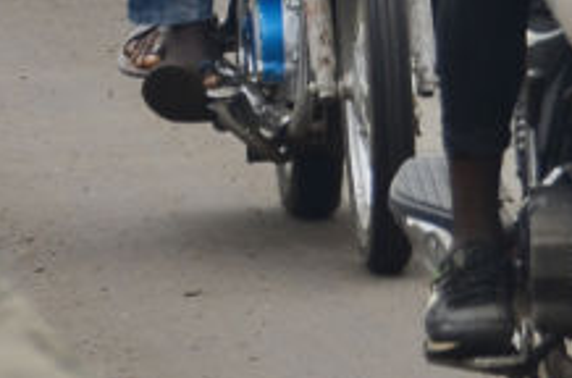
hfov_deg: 2.8
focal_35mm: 739
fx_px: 11713
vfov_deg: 1.8
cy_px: -373
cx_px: 832
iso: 125
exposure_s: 1/125
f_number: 5.6
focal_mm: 105
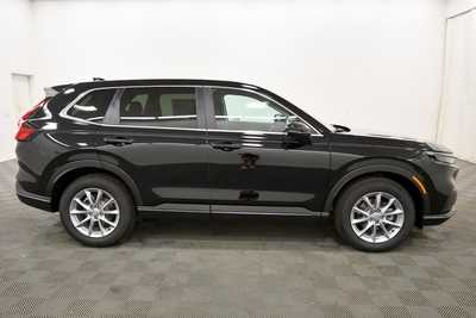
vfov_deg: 51.3
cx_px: 238
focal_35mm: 25
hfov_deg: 71.5
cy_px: 159
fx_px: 331
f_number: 5.3
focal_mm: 17
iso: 1100
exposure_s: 1/125
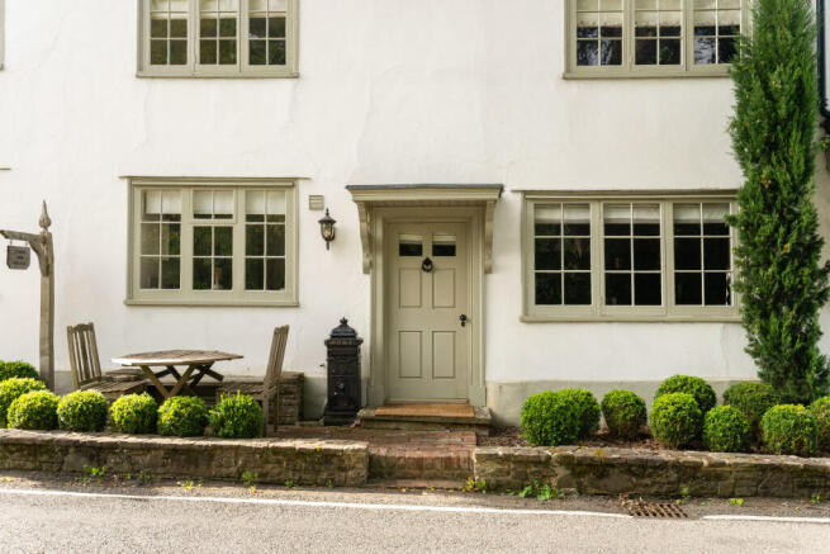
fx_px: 738
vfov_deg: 41.1
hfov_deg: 58.7
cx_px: 415
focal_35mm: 32
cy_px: 277
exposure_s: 1/500
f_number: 8
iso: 400
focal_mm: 32
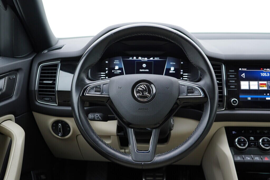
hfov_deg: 53.1
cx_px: 135
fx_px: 270
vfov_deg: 36.9
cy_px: 90
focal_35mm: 36
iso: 200
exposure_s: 1/40
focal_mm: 24
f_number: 2.8
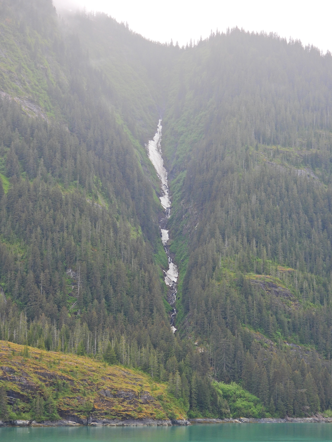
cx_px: 166
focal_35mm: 85
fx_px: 1087
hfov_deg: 17.4
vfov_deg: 23.0
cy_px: 221
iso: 100
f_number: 4
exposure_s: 1/100
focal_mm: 15.2
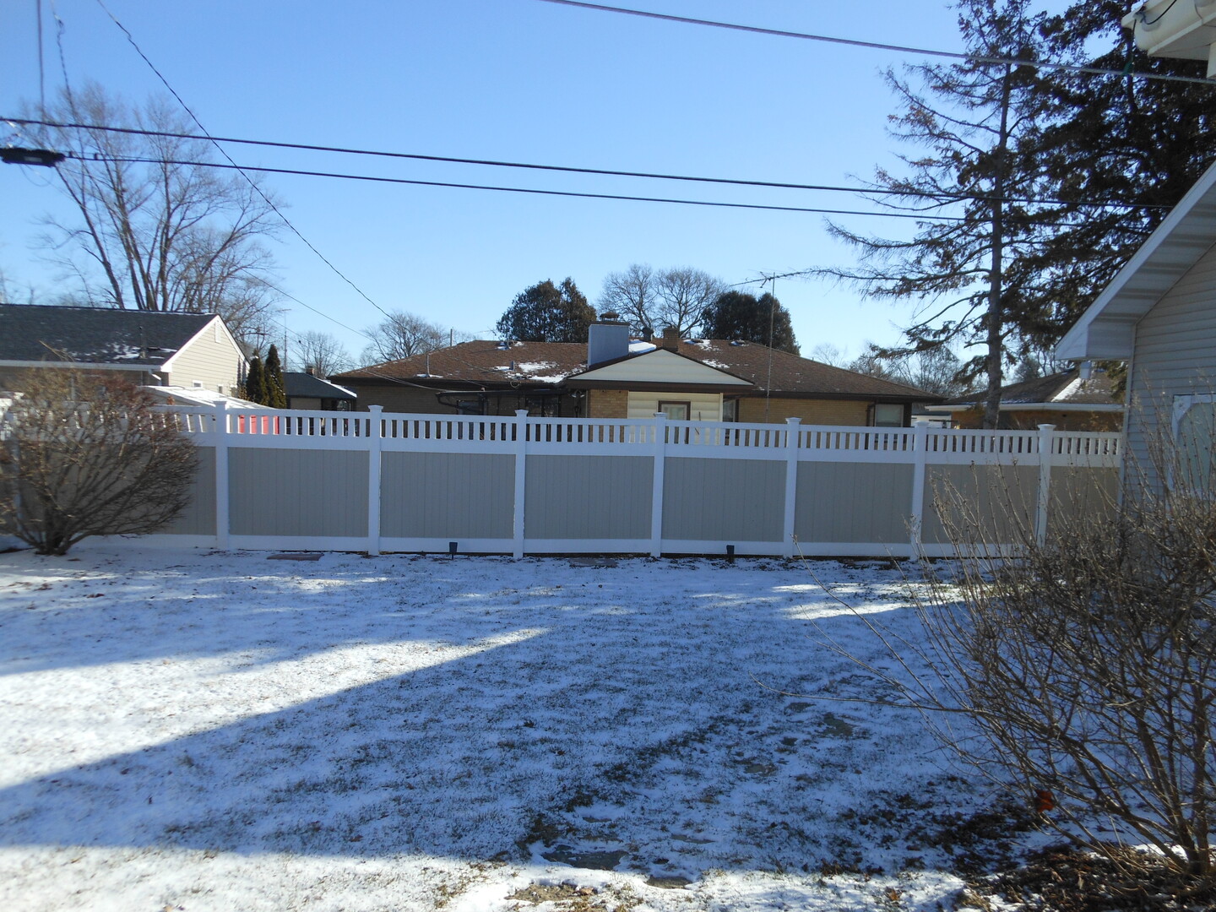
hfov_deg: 69.4
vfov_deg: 54.9
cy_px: 456
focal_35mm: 25
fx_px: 878
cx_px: 608
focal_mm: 4.5
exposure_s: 1/1000
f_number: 3.2
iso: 80
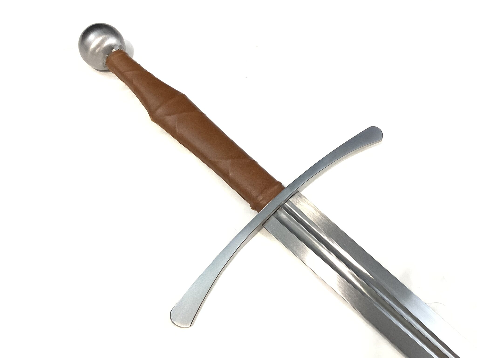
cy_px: 179
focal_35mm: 31
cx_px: 238
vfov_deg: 45.4
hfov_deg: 58.4
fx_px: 427
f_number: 2.4
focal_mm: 3.3
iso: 250
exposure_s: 1/60
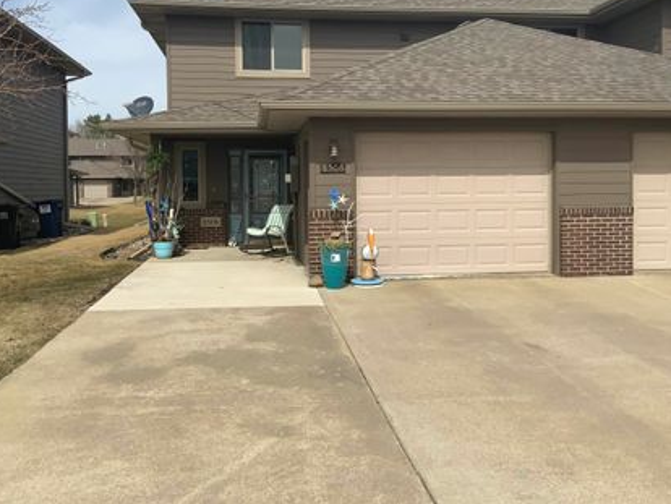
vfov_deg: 40.6
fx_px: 679
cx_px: 344
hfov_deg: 52.6
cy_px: 202
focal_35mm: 35
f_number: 1.8
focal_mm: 3
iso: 20
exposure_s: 1/3322
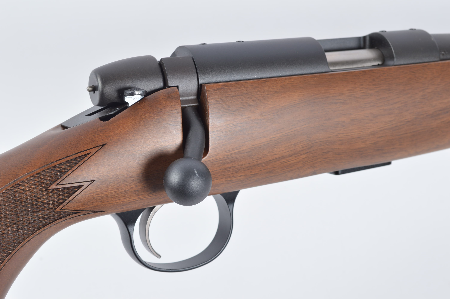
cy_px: 150
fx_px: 862
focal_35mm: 69
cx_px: 225
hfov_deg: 29.3
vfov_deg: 19.7
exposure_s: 1/125
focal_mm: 46
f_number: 11
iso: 100
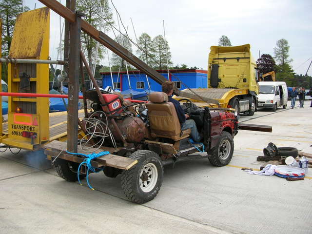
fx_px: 315
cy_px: 117
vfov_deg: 40.7
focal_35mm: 35
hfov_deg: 52.6
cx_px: 156
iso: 50
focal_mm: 5.8
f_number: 2.8
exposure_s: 1/224
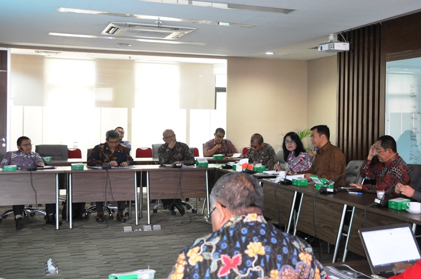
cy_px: 122
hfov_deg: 39.4
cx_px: 262
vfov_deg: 26.9
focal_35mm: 50
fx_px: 584
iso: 1600
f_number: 4.5
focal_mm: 26
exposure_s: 1/25
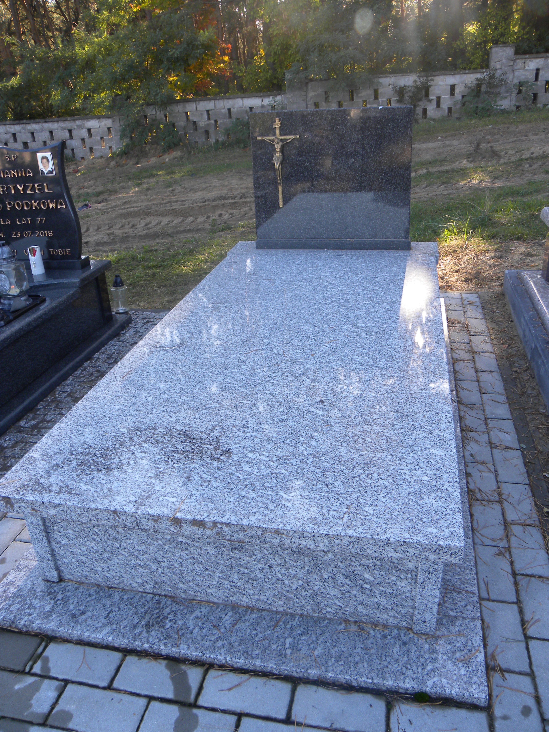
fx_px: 613
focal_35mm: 29
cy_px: 366
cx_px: 274
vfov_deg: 61.7
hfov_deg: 48.2
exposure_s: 1/100
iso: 64
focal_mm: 5.2
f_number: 3.2
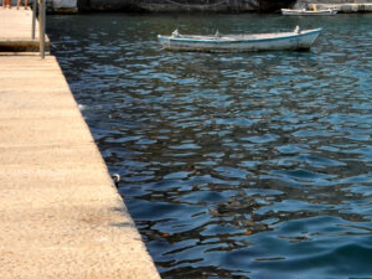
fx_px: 1161
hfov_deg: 17.4
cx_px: 438
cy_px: -120
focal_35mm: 108
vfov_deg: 13.1
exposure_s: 1/320
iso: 200
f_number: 9
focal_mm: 22
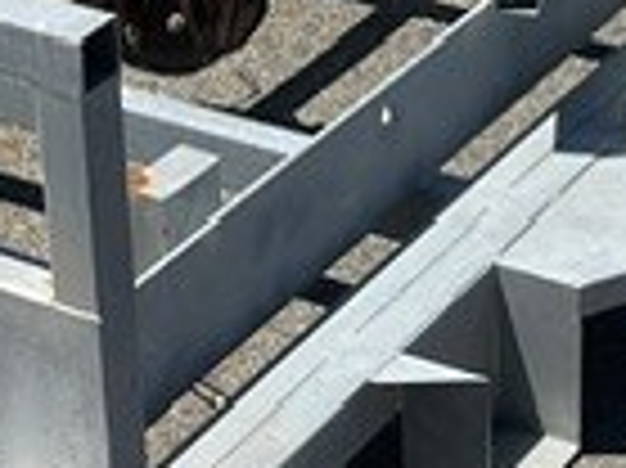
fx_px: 2421
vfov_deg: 11.0
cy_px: 40
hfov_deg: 14.6
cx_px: 117
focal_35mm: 134
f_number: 1.8
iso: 16
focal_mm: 3
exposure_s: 1/2227
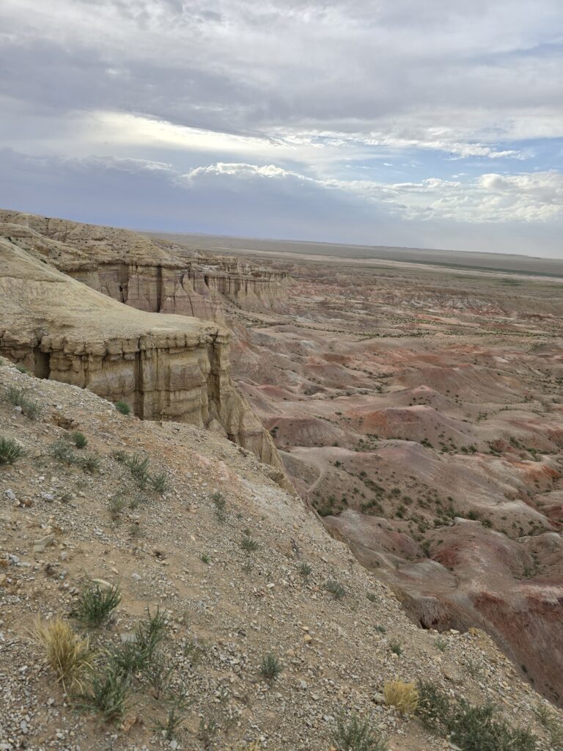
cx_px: 282
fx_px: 499
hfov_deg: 58.9
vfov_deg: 73.9
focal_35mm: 23
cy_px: 376
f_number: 1.7
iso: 12
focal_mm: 6.3
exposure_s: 1/420
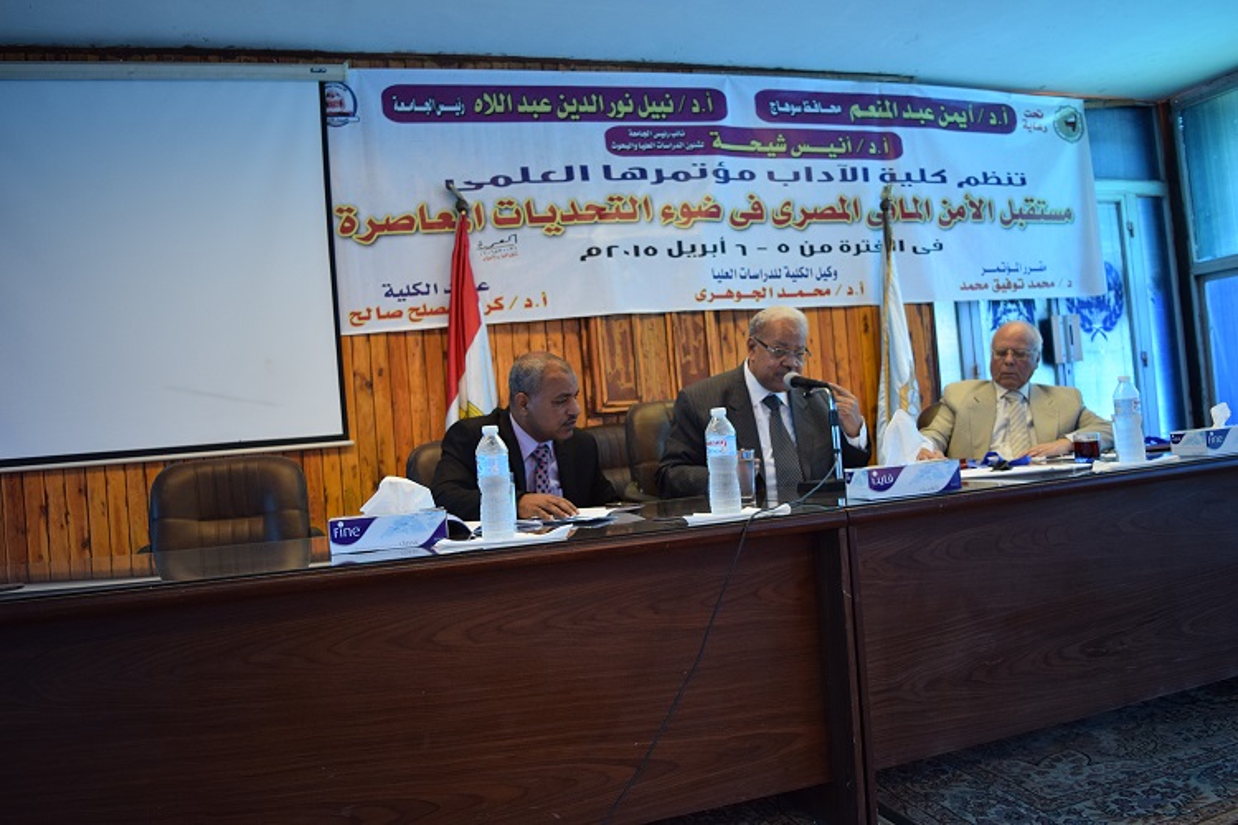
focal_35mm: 27
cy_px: 412
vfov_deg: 47.9
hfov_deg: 67.4
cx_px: 619
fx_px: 928
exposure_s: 1/60
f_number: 4
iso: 560
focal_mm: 18
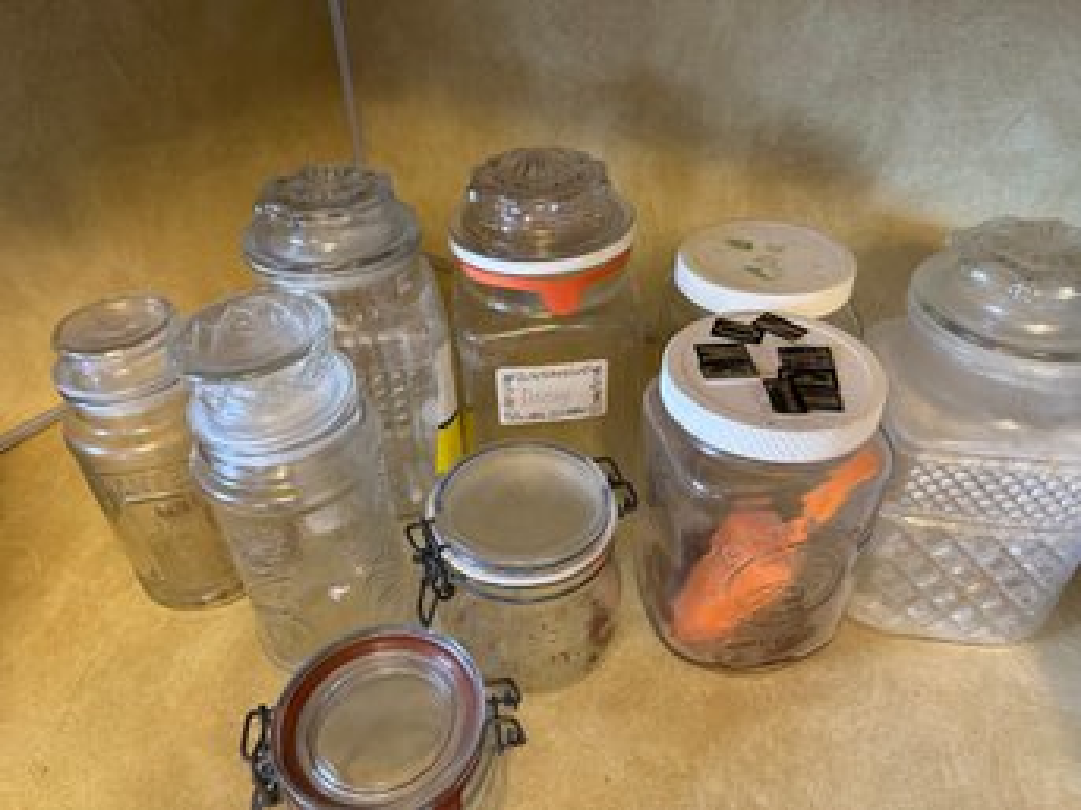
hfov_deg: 71.6
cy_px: 405
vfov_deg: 56.8
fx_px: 749
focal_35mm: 24
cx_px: 540
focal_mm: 6.86
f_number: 1.78
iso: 400
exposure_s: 1/60
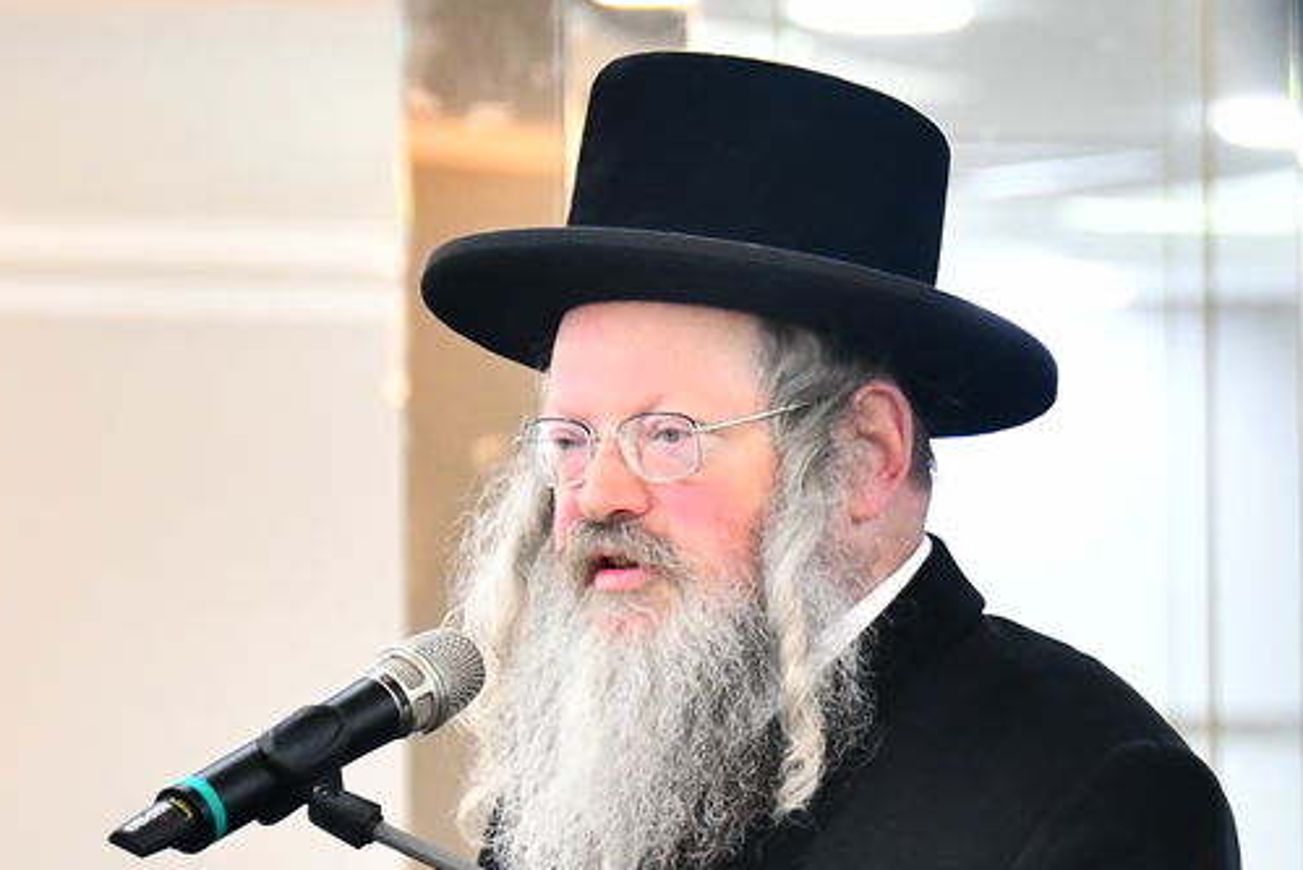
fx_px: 18282
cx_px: 676
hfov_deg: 4.1
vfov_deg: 2.7
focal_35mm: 505
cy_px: 566
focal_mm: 180
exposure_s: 1/100
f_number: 5.6
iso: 4000
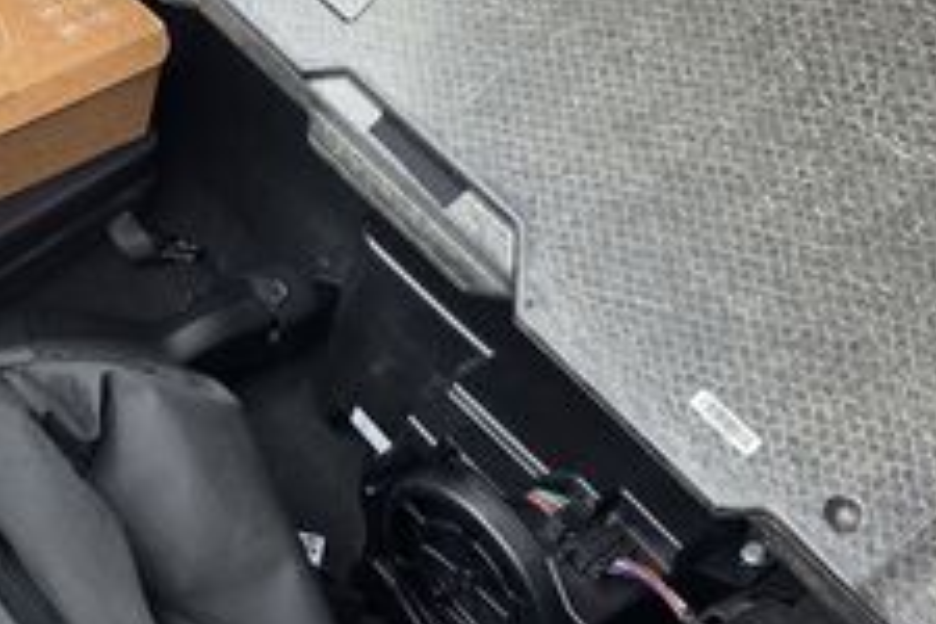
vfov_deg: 23.3
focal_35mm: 58
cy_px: 233
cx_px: 67
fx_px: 1508
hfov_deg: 32.5
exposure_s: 1/50.3
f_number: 1.7
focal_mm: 6.25
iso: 20
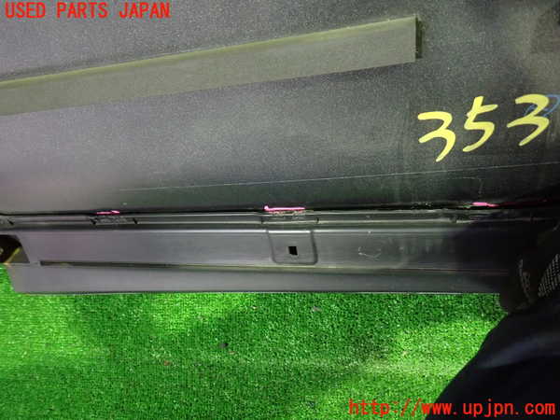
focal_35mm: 25
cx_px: 280
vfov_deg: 54.9
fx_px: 404
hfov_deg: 69.4
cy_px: 210
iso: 800
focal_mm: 4.5
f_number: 2
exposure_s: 1/30
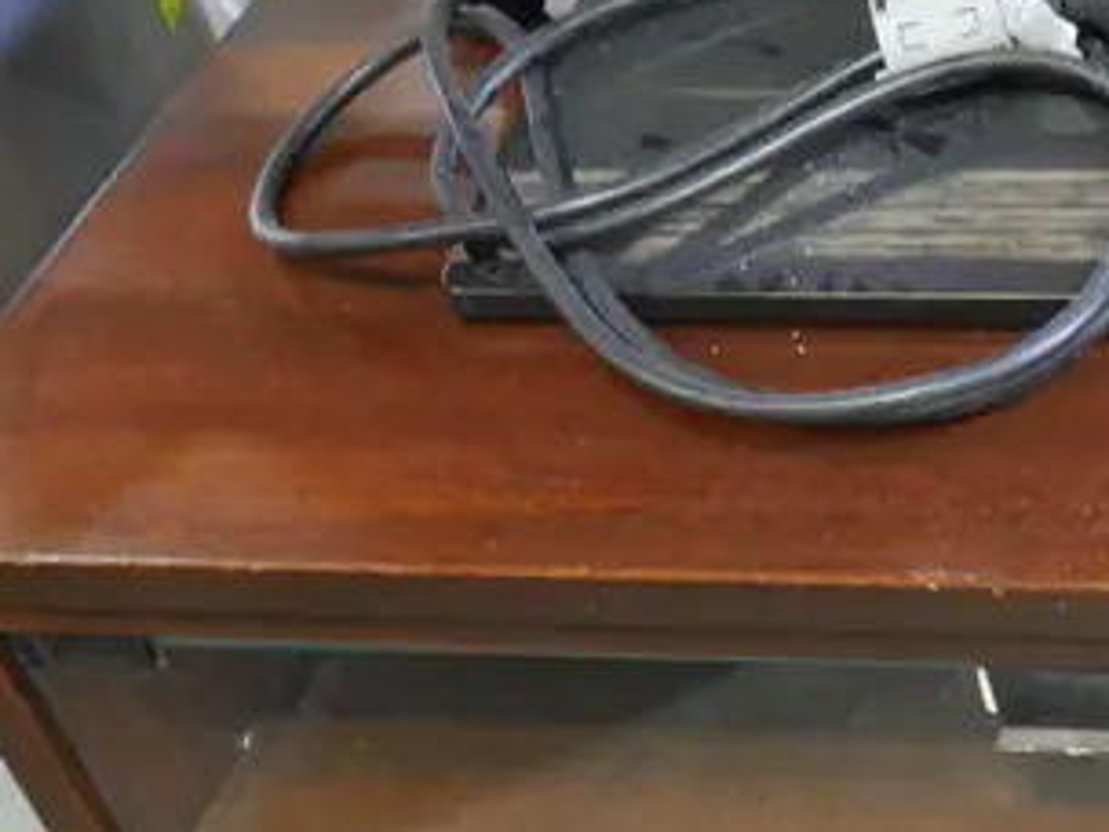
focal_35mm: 101
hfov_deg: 17.9
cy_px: 943
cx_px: 1518
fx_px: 3236
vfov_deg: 14.3
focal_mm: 15
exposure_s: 1/60
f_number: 3.6
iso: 800
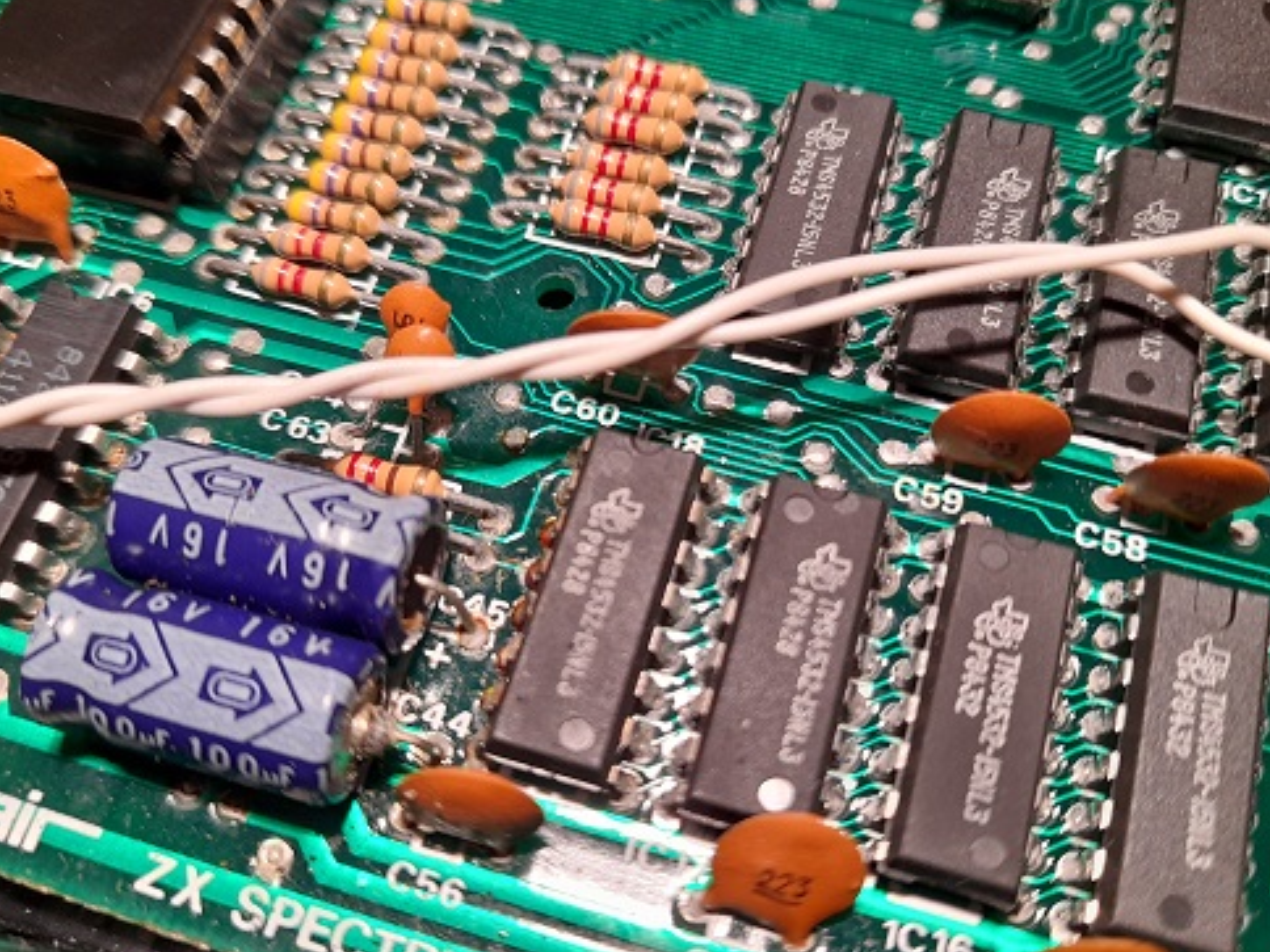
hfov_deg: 58.3
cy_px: 498
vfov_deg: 45.4
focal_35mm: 31
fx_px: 1137
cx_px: 609
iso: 125
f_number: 2
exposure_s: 1/50
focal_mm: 4.6
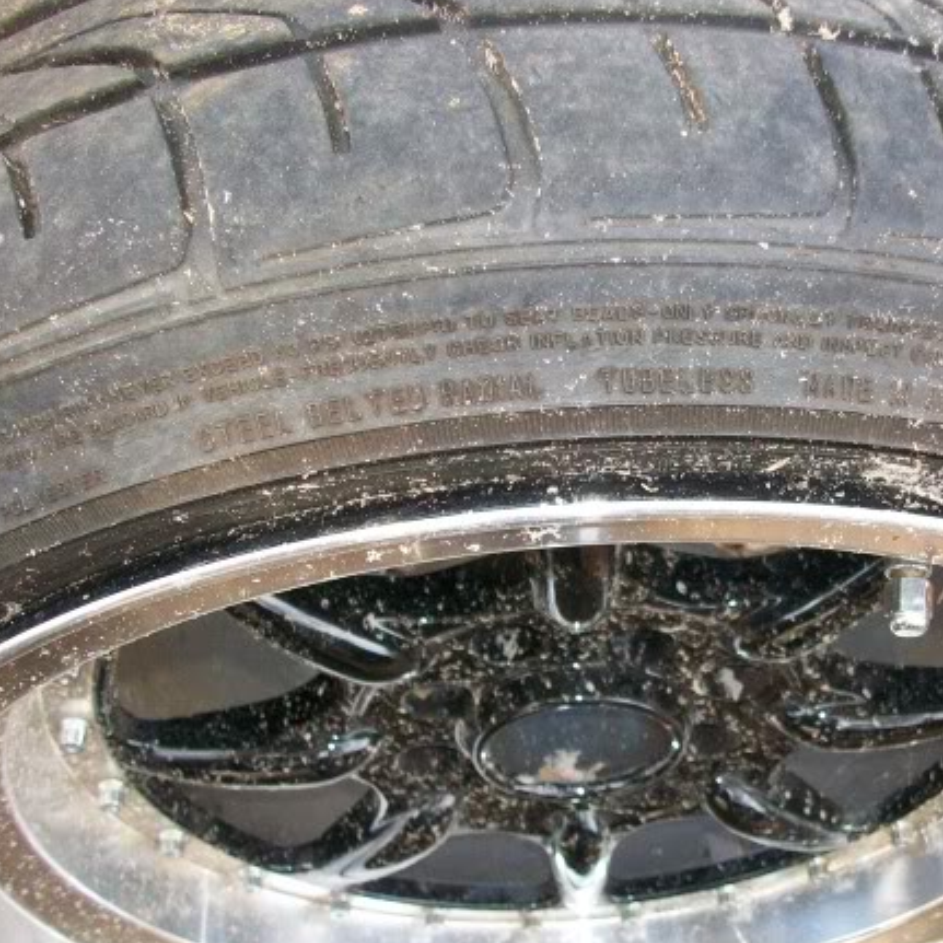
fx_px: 1294
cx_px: 645
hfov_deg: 39.4
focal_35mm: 42
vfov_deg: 40.0
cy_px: 508
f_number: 2.8
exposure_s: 1/100
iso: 120
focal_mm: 5.7
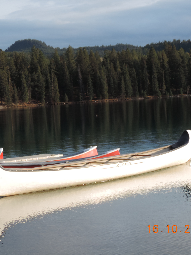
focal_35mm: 114
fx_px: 839
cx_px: 90
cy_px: 128
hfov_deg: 13.0
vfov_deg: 17.3
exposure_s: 1/320
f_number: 4
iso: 80
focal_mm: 15.1
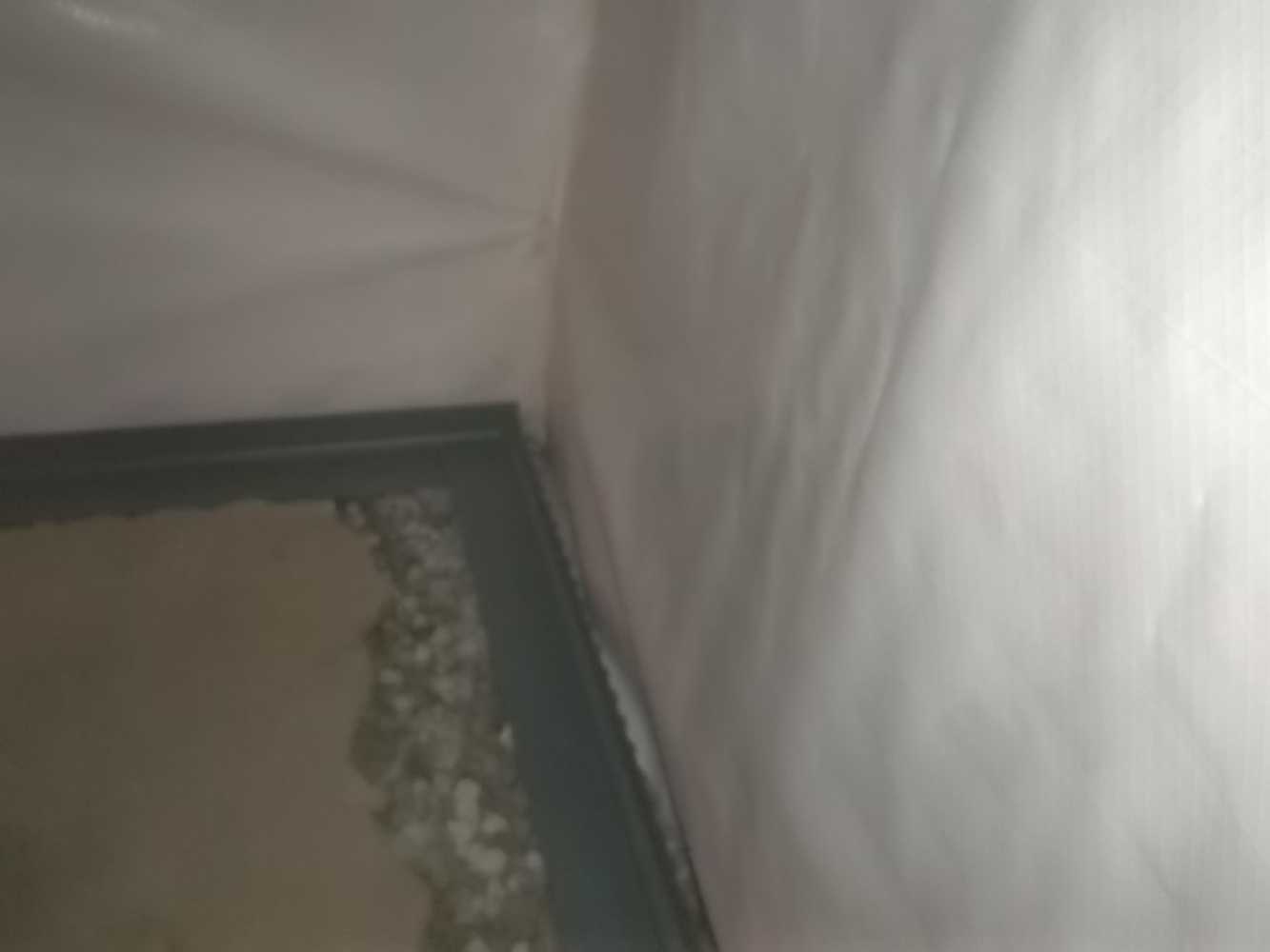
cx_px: 635
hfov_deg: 55.3
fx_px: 1211
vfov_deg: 43.0
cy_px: 476
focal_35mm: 33
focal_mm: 5.9
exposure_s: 1/30
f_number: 3.3
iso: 320
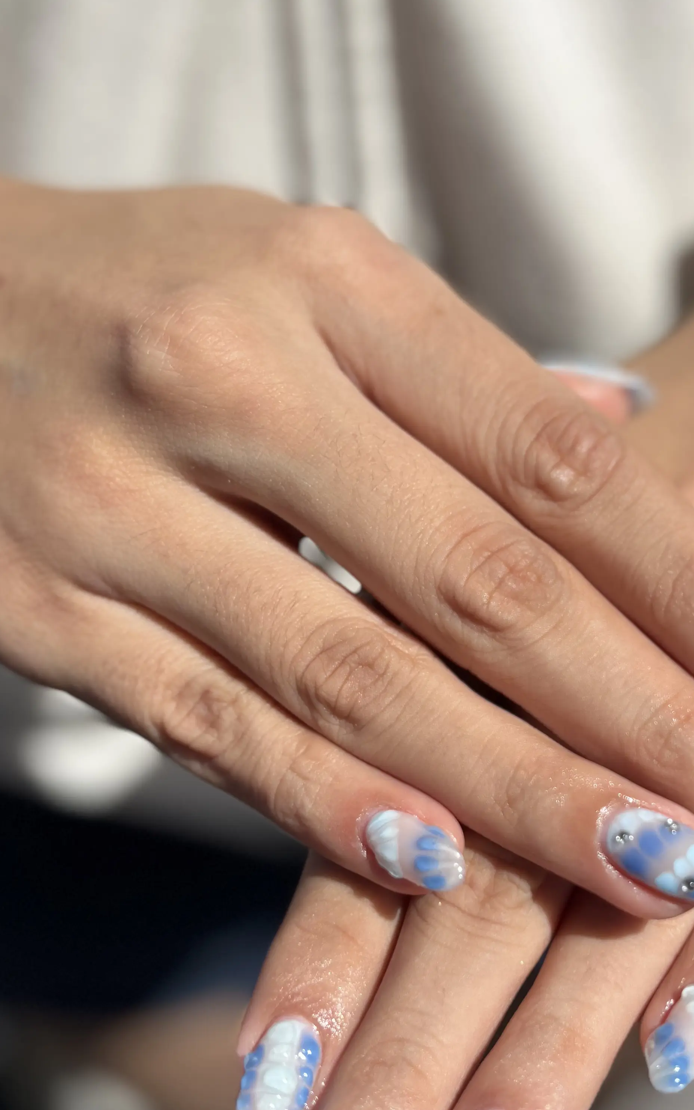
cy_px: 639
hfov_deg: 24.1
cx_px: 526
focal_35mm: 53
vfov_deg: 38.1
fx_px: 1604
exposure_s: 1/4630
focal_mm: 5.96
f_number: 1.6
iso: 50
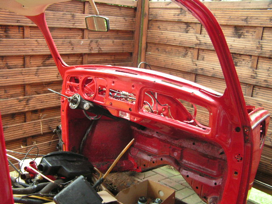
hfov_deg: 49.0
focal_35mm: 38
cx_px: 136
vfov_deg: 37.7
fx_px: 299
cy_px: 102
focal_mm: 6.3
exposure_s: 1/10
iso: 200
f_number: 2.8
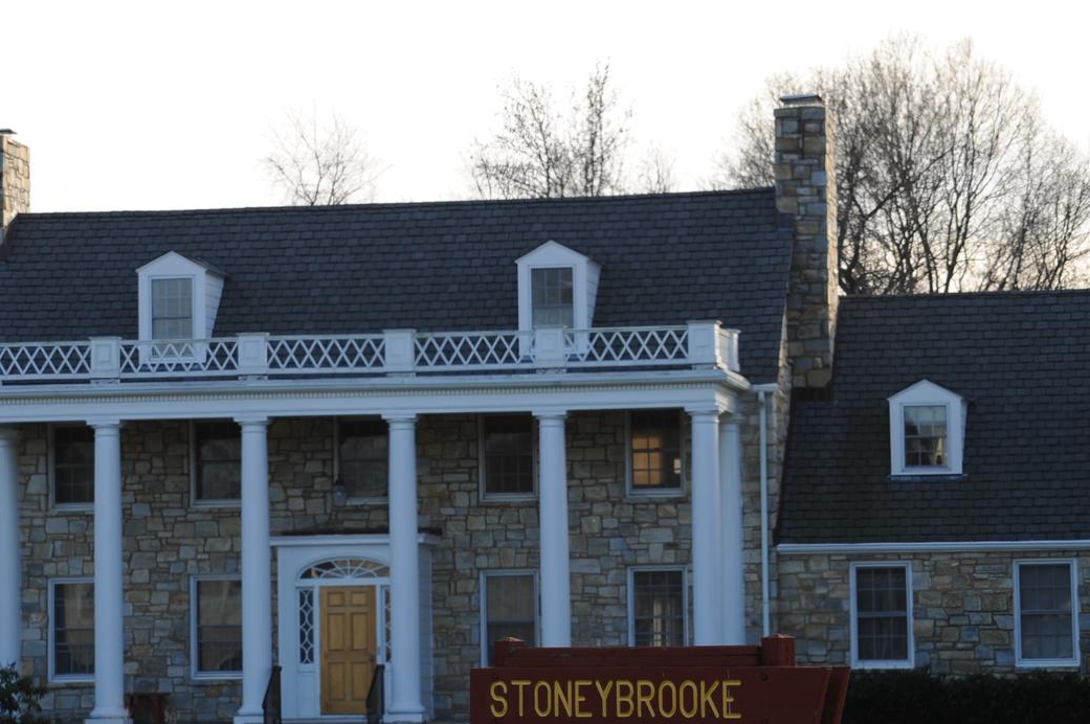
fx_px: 5475
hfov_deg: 11.4
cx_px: 386
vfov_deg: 7.6
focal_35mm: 181
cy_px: 366
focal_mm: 92
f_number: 7.1
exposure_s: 1/200
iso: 200
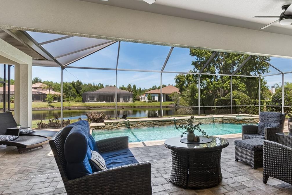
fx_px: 195
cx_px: 190
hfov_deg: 71.9
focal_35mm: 24
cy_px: 99
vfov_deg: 53.1
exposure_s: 1/25
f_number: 7.1
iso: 100
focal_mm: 10
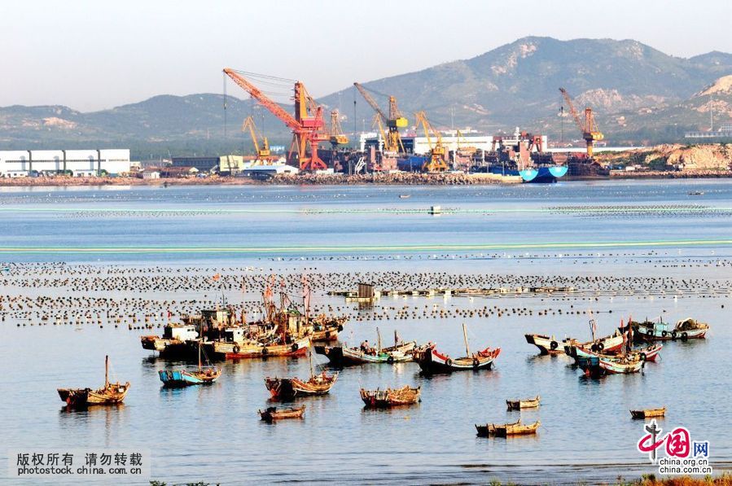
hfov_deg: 6.9
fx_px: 6092
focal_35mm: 300
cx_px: 366
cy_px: 243
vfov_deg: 4.6
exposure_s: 1/320
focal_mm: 200
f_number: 9
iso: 200
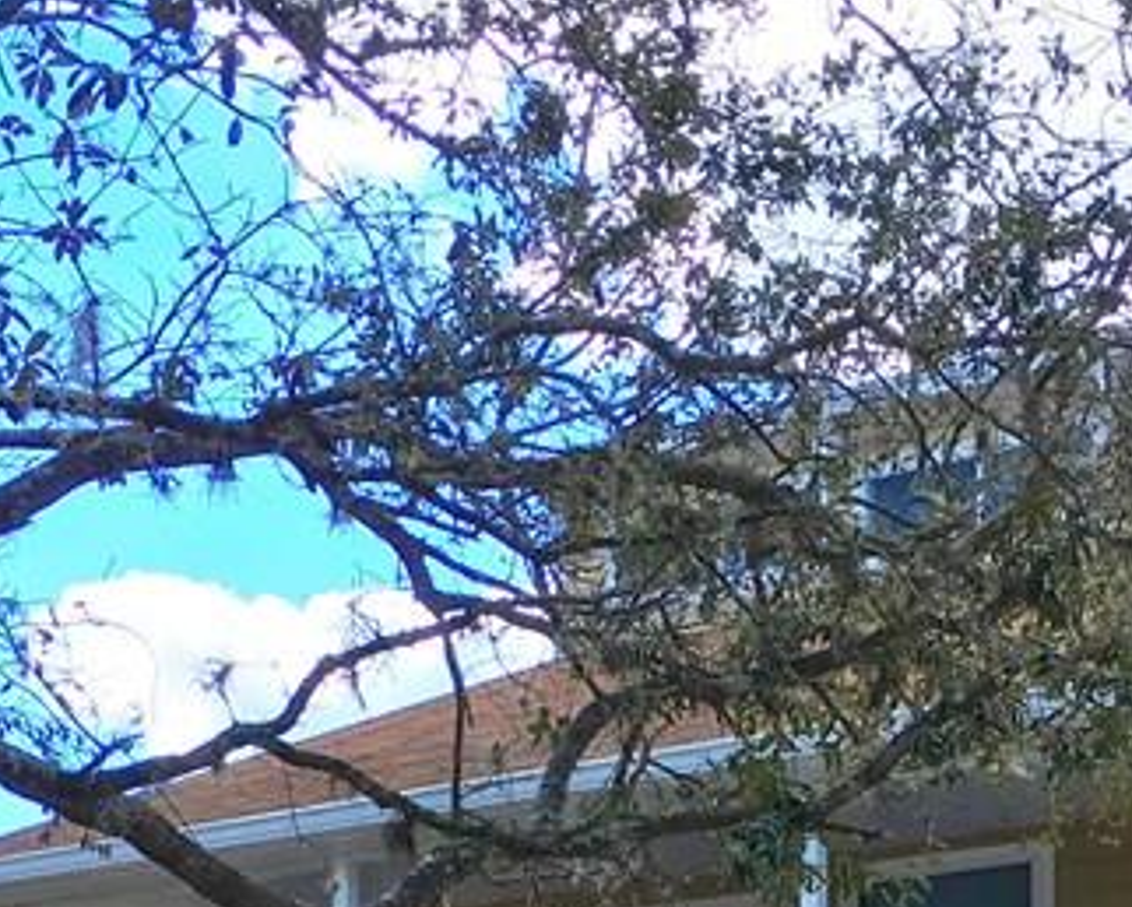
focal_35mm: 90
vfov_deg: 15.8
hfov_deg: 21.0
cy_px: 1325
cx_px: 886
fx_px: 3017
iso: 25
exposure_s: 1/1131
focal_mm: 4.15
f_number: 2.2
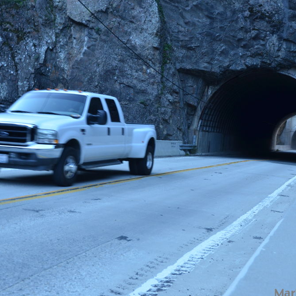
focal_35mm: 57
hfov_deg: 30.2
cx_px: 142
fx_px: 548
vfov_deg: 30.2
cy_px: 149
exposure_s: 1/160
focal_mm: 29
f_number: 6.3
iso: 640
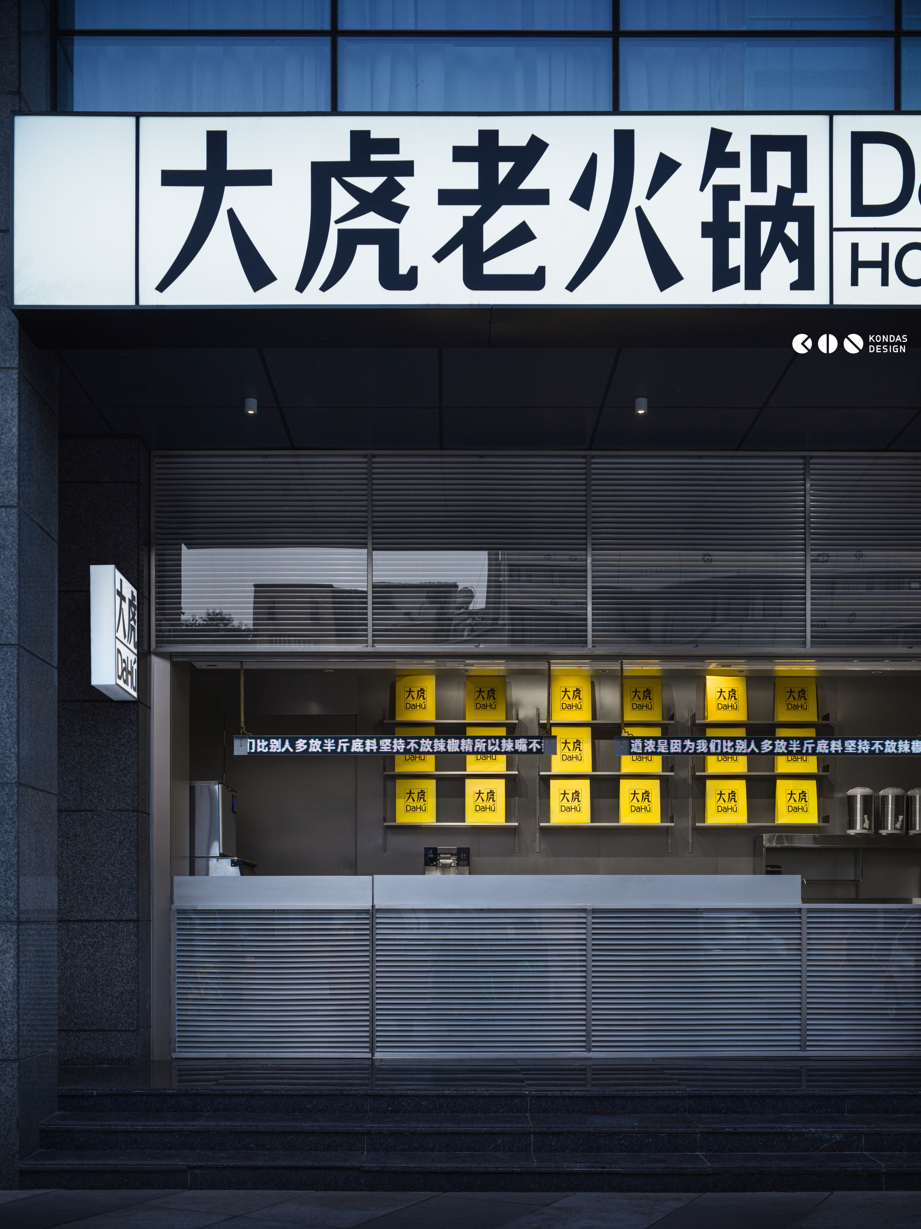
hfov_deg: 36.8
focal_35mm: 39
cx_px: 460
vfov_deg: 47.9
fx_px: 1384
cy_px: 614
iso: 200
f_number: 6.3
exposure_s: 1/50
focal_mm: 50
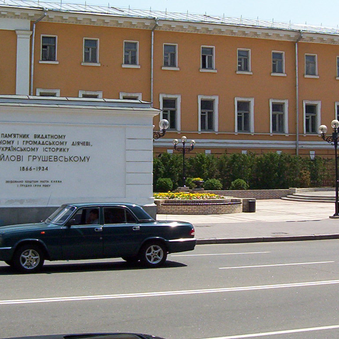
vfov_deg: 21.6
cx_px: 225
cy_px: 143
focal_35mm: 80
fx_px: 886
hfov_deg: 21.6
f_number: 5.17
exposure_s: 1/739
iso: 100
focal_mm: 5.77
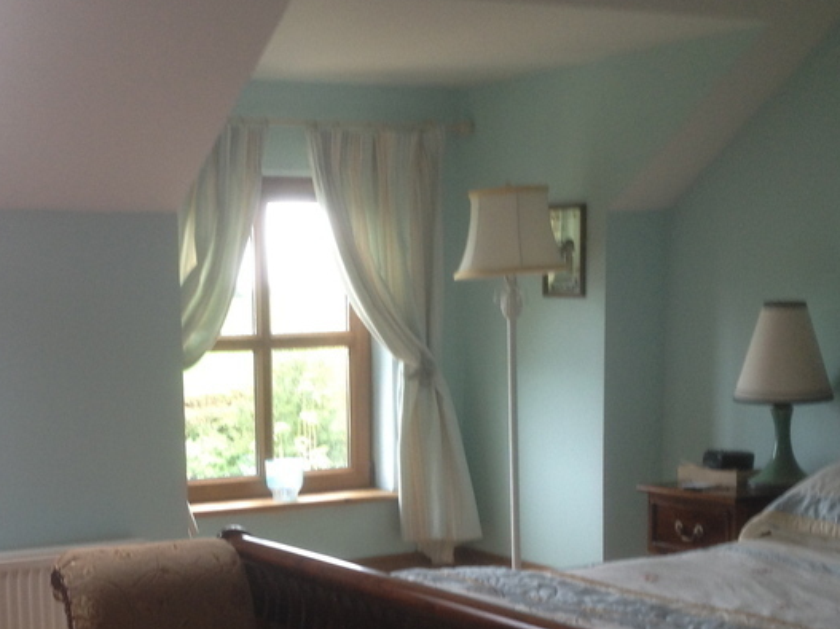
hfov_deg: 28.4
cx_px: 289
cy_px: 511
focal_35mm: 68
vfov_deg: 21.3
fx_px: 1650
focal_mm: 4.28
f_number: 2.4
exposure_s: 1/20
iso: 64
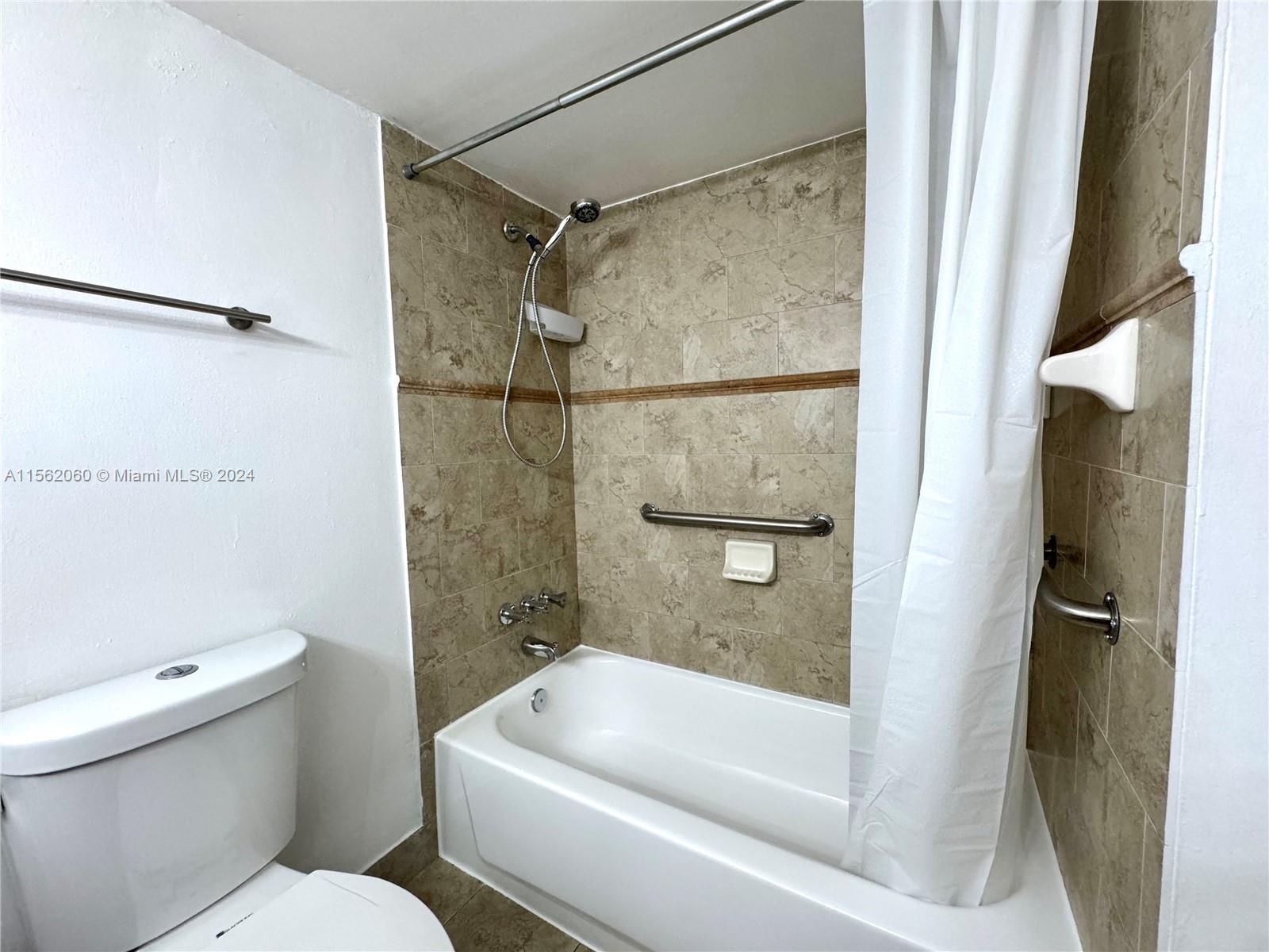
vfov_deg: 85.7
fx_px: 513
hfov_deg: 102.1
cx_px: 634
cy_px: 476
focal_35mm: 14
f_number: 2.2
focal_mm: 2.22
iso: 250
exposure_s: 1/120
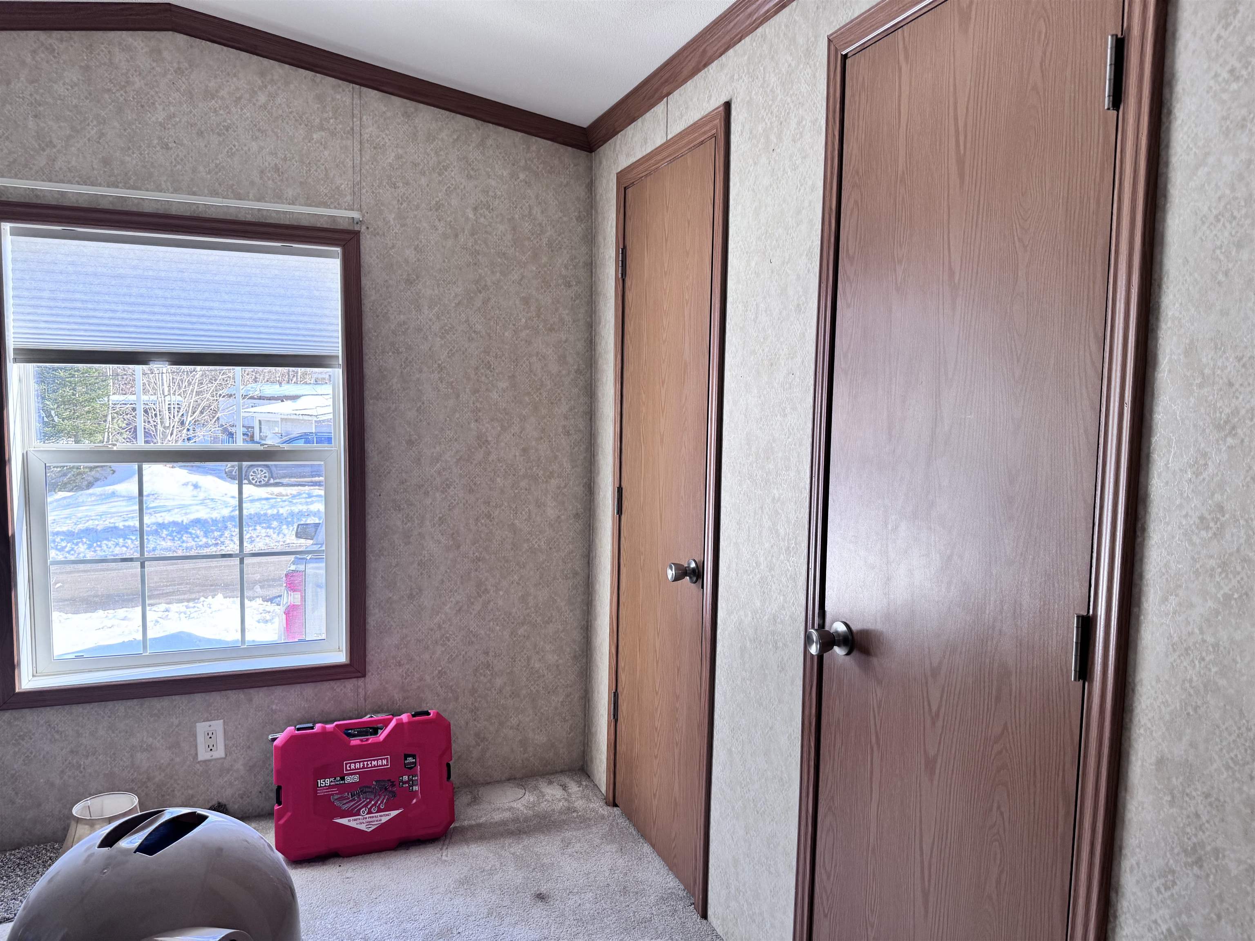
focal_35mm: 24
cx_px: 628
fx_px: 870
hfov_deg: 71.6
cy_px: 470
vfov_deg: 56.8
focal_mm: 6.76
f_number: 1.78
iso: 100
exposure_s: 1/129
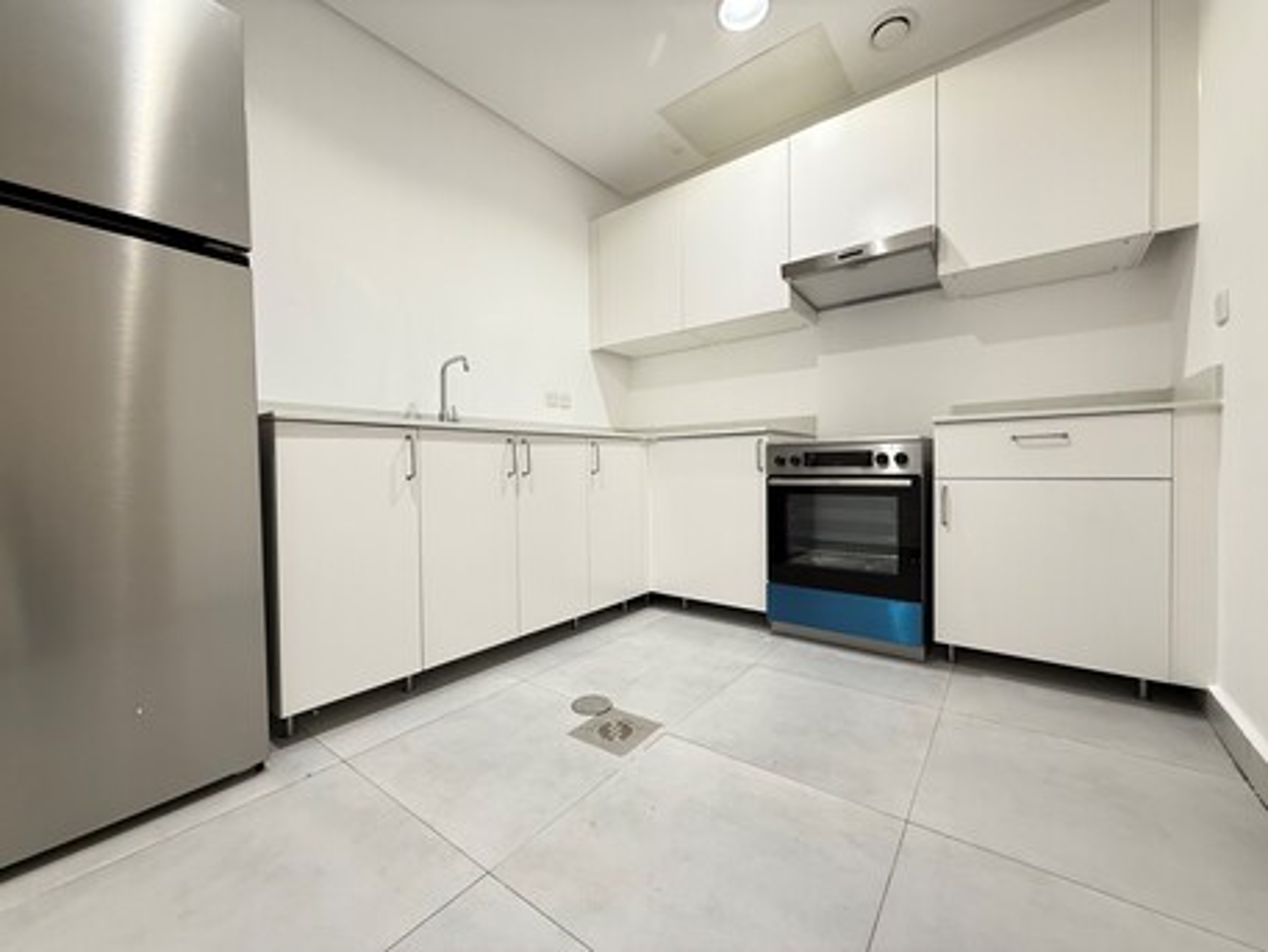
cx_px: 634
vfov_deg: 85.7
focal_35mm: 14
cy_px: 476
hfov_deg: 102.0
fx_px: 513
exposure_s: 1/100
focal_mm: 2.22
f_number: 2.2
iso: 200
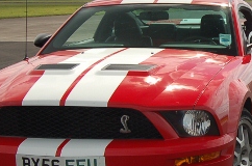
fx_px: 775
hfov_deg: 18.0
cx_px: 249
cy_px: 75
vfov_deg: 12.3
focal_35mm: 111
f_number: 7.1
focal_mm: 28
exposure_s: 1/200
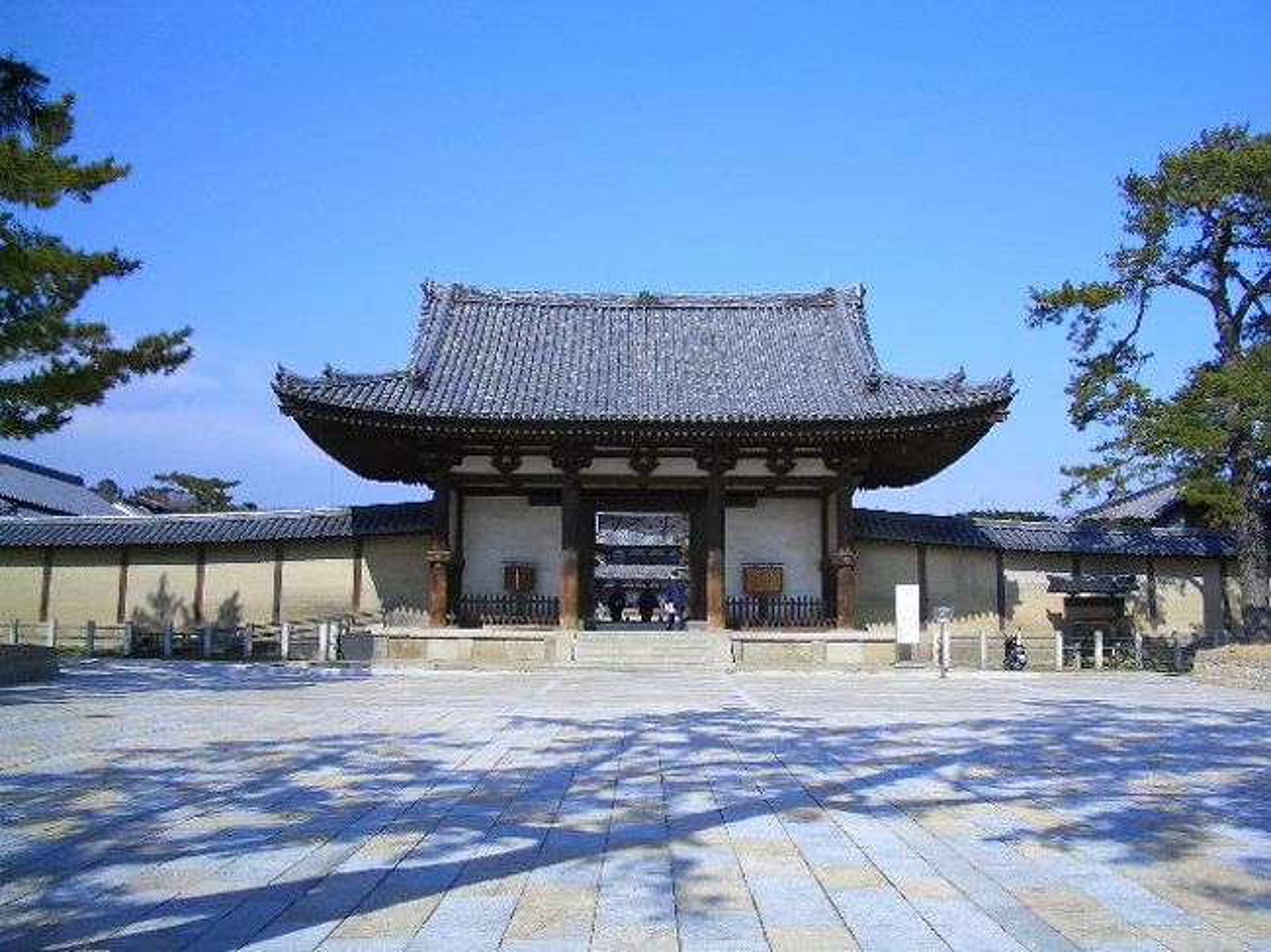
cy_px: 476
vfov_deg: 40.7
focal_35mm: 35
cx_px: 636
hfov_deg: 52.6
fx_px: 1285
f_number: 4.3
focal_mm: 5.8
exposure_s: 1/640
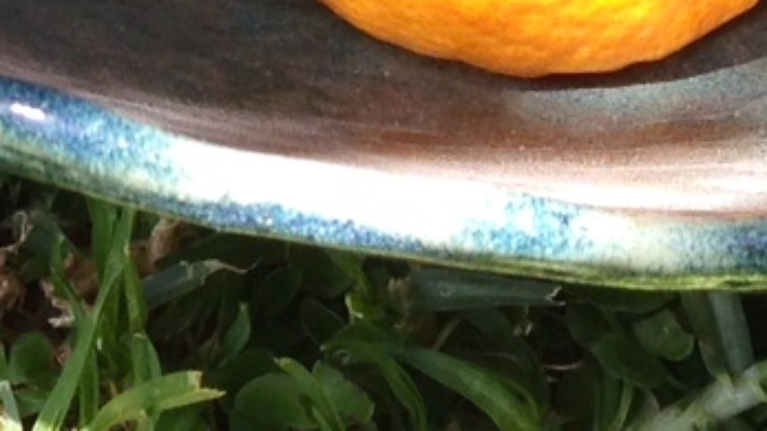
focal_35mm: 212
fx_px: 4311
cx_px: -84
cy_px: -754
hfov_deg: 10.1
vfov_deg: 5.4
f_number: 2.4
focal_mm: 4.12
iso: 50
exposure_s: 1/186
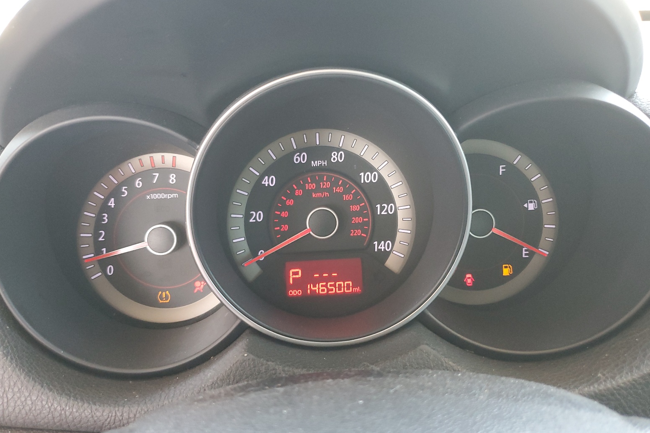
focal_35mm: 28
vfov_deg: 46.4
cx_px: 329
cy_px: 206
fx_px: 506
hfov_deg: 65.5
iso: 191
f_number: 1.5
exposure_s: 1/60.2
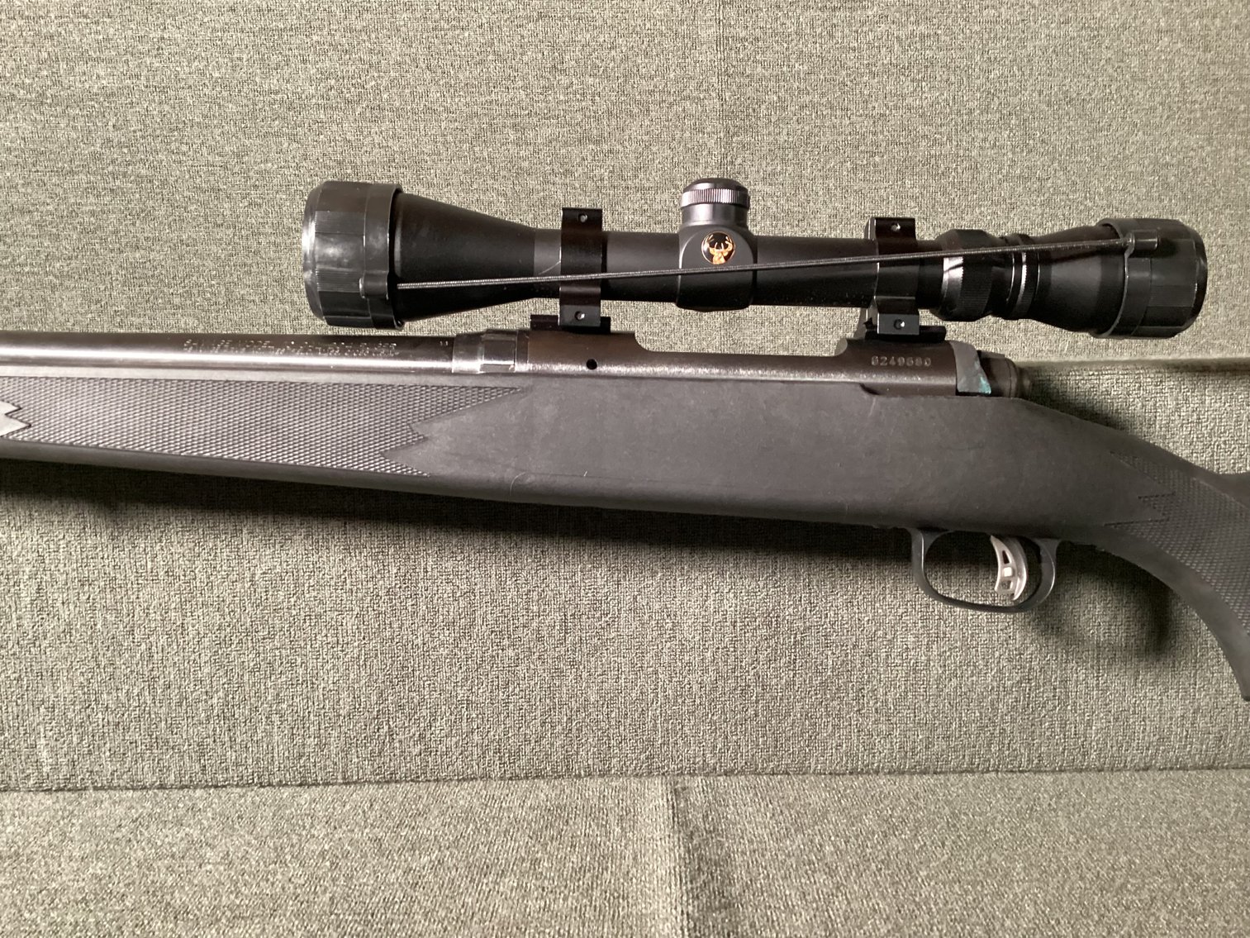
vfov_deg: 45.4
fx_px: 1120
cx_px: 625
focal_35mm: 31
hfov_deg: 58.3
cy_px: 469
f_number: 2.4
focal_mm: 3.3
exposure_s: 1/24
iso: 640
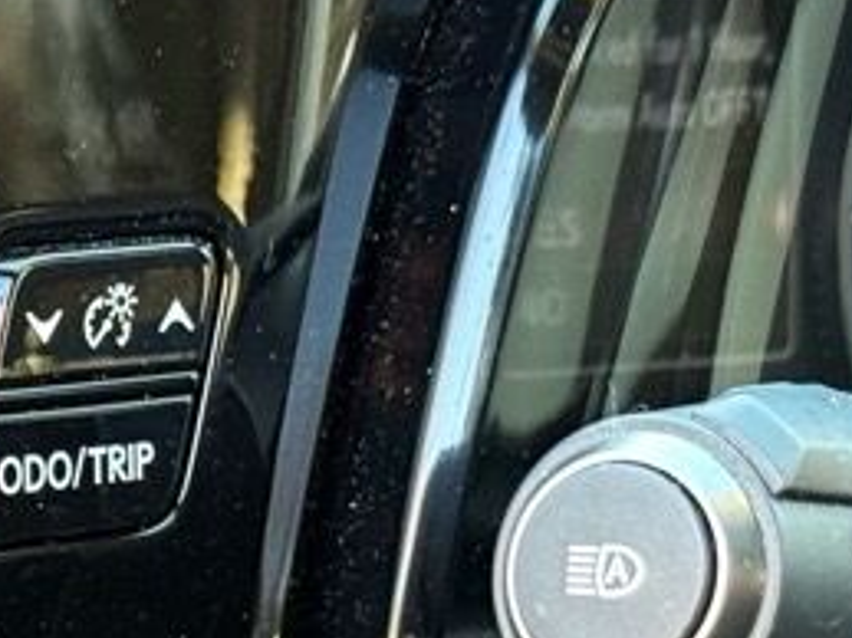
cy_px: 1174
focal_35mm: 190
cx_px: -46
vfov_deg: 7.6
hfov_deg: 10.3
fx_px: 4674
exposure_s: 1/52
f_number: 1.78
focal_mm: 6.76
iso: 250
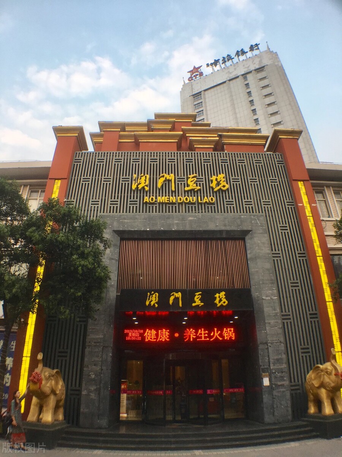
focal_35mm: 29
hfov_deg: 48.2
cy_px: 228
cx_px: 171
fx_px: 382
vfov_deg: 61.7
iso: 40
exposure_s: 1/100
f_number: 2.2
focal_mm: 4.15
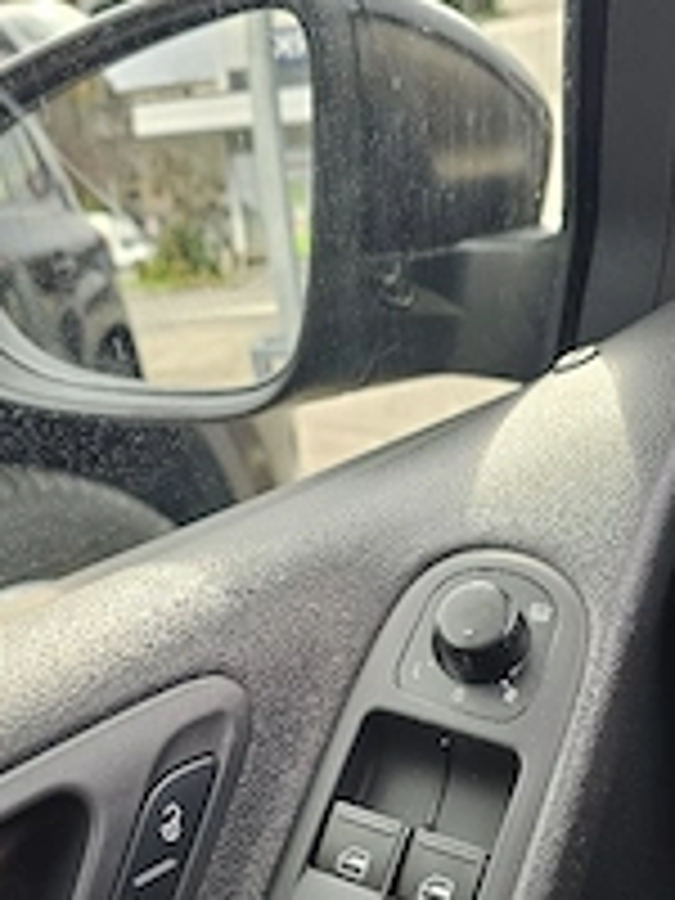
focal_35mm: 46
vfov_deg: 40.0
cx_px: 324
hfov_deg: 31.5
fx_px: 1196
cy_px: 684
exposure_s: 1/182
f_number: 1.7
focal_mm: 6.3
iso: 32
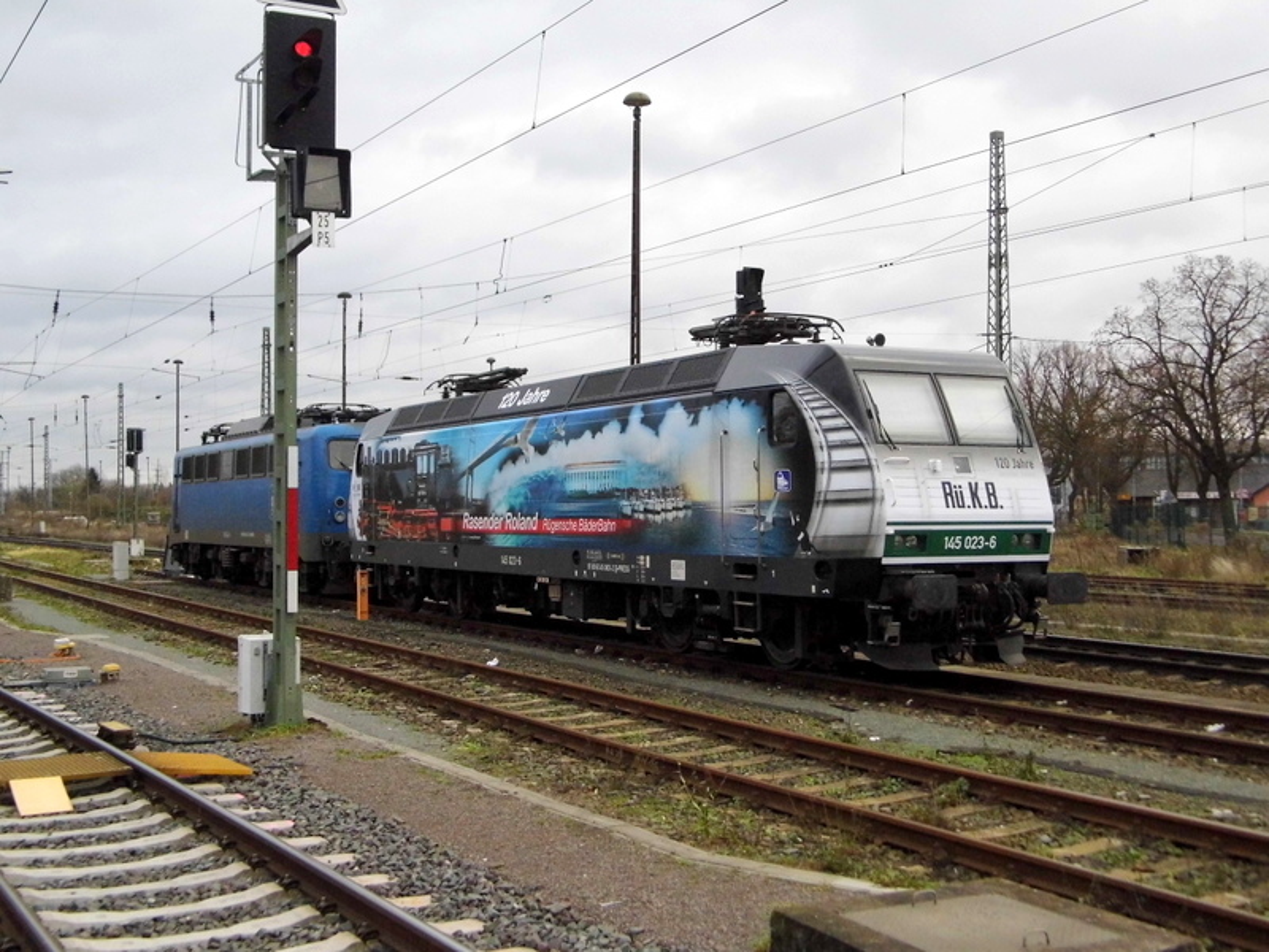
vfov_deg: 33.6
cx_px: 634
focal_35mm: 43
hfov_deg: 43.9
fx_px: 1576
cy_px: 476
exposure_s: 1/583
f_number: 3.5
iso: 400
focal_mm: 7.7
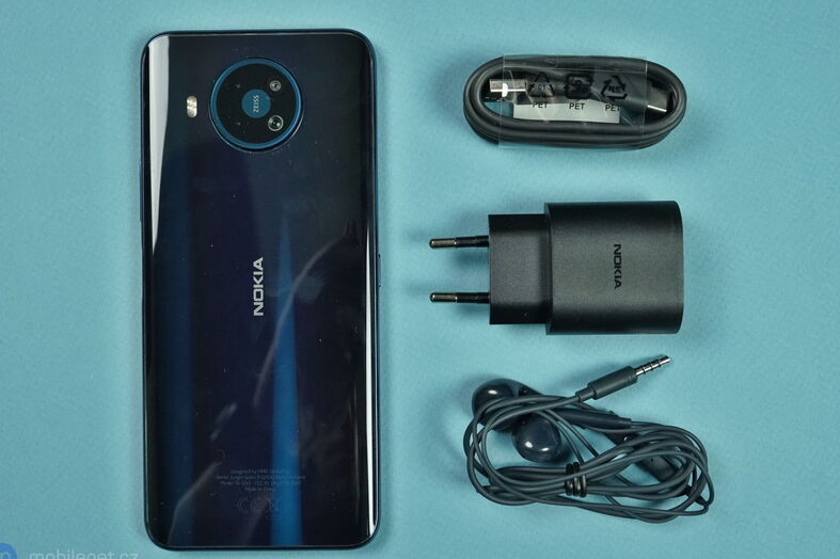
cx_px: 416
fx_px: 933
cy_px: 291
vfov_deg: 33.4
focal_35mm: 40
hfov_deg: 48.5
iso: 3200
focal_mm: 38
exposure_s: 1/200
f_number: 8
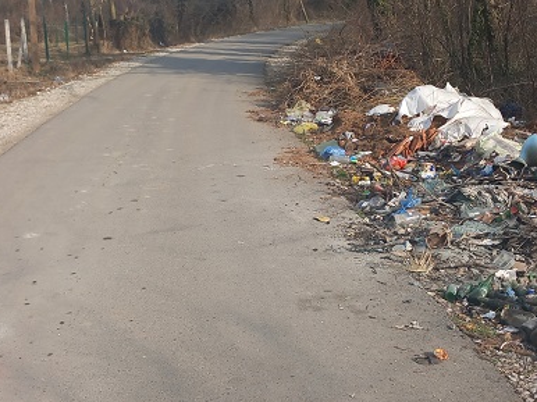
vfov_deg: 26.1
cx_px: 248
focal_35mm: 56
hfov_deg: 34.4
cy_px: 193
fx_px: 868
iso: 20
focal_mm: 4
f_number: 1.8
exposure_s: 1/256
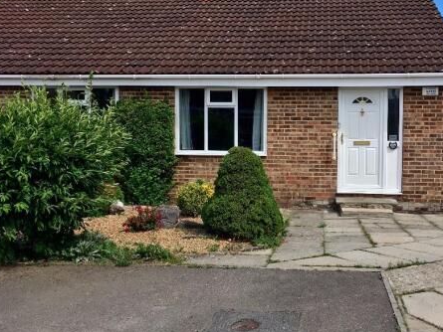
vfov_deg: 37.7
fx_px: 486
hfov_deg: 48.7
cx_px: 263
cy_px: 149
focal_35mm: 38
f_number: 2.2
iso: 25
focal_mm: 4.15
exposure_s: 1/1166
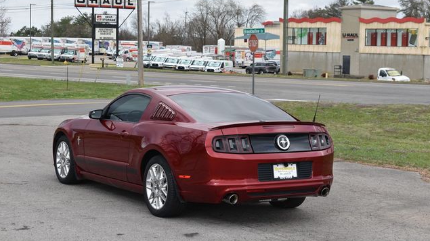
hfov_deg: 27.9
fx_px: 866
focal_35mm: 76
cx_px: 215
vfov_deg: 15.9
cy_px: 113
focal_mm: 48
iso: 200
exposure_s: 1/250
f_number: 7.1
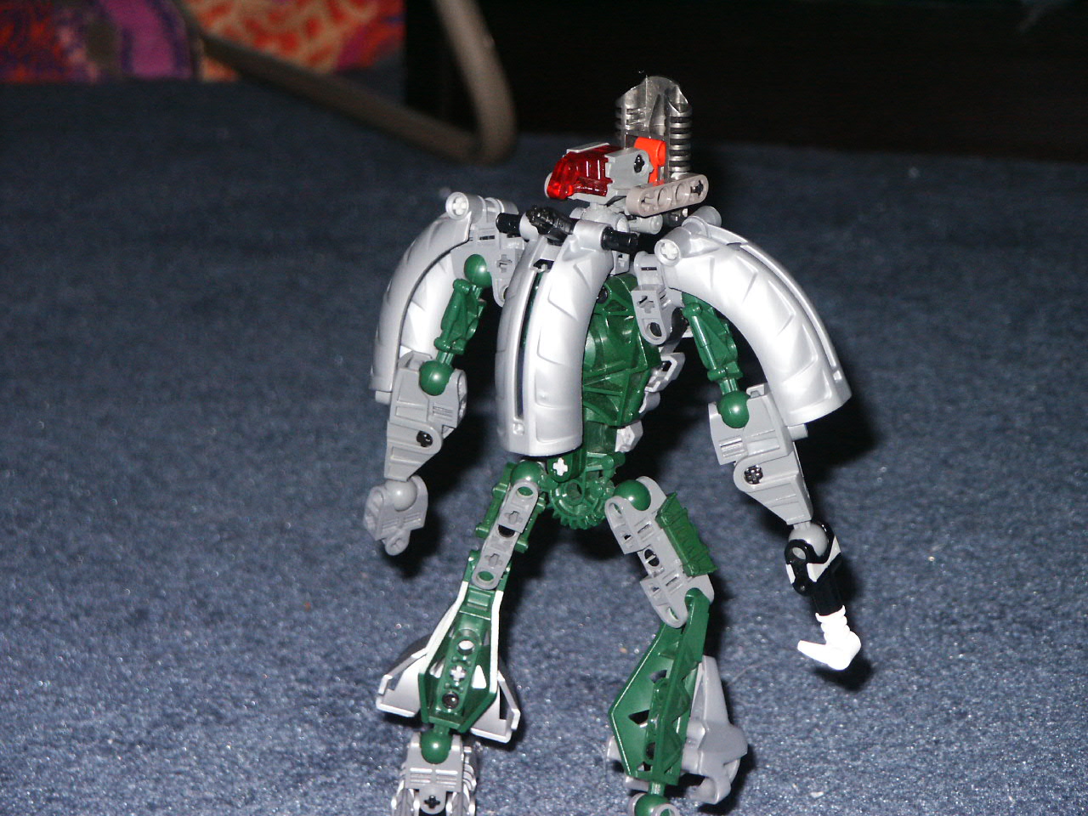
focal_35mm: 132
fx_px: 4149
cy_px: 408
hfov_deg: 14.9
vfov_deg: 11.2
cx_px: 544
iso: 200
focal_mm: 26.92
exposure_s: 1/125
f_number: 3.6
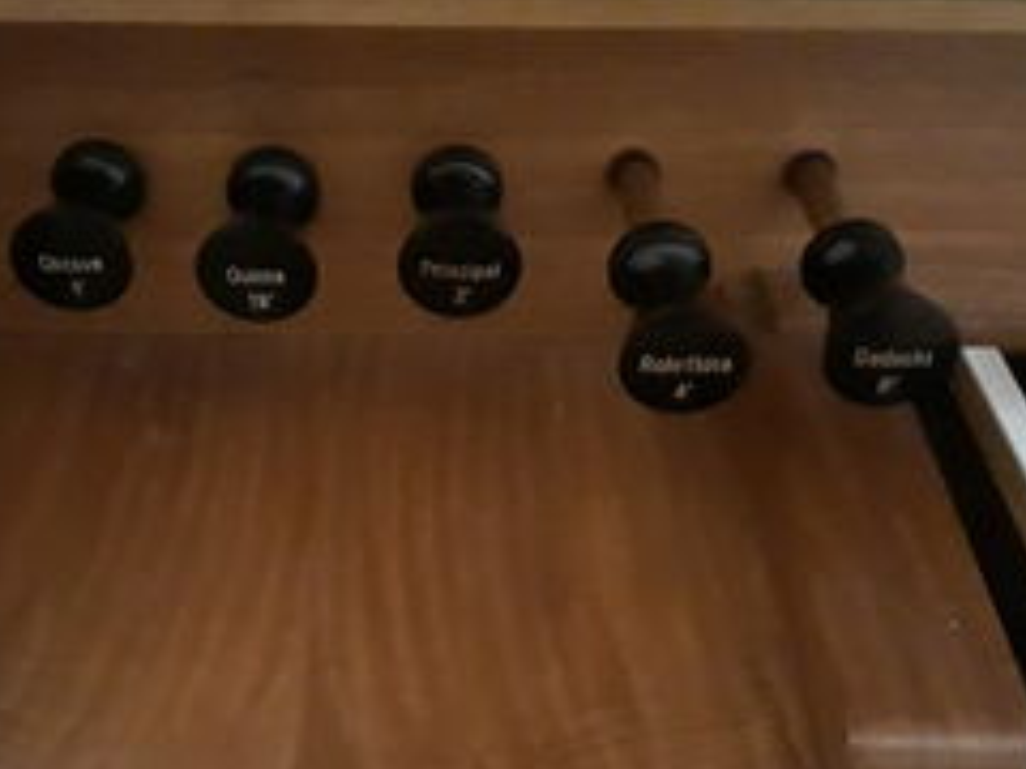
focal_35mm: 45
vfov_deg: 32.2
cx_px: 432
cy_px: 359
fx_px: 1334
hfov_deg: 42.0
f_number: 1.7
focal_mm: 3.71
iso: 800
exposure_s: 1/10
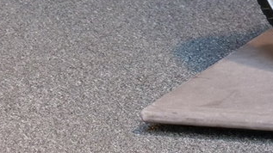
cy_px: -220
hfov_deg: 7.7
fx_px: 1874
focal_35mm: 259
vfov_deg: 4.6
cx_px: 664
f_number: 5.2
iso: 4000
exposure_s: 1/60
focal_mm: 49
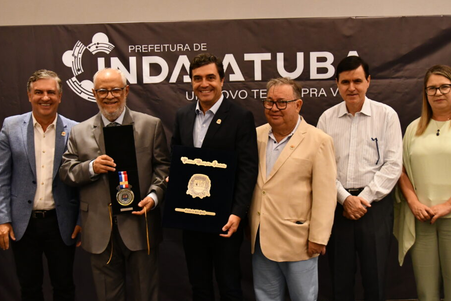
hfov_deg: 44.5
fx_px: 551
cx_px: 226
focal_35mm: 44
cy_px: 158
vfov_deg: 30.5
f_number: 4
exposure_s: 1/125
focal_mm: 26
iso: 3200
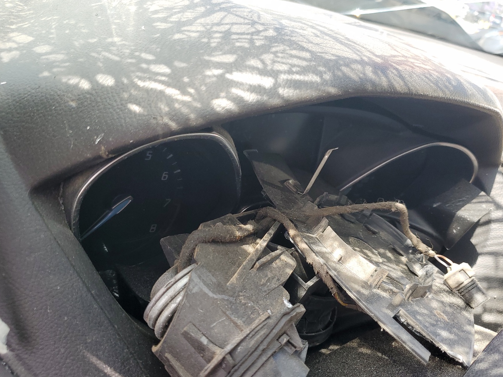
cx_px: 259
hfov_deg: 58.4
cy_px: 214
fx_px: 450
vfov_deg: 45.3
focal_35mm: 31
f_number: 1.5
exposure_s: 1/333
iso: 50
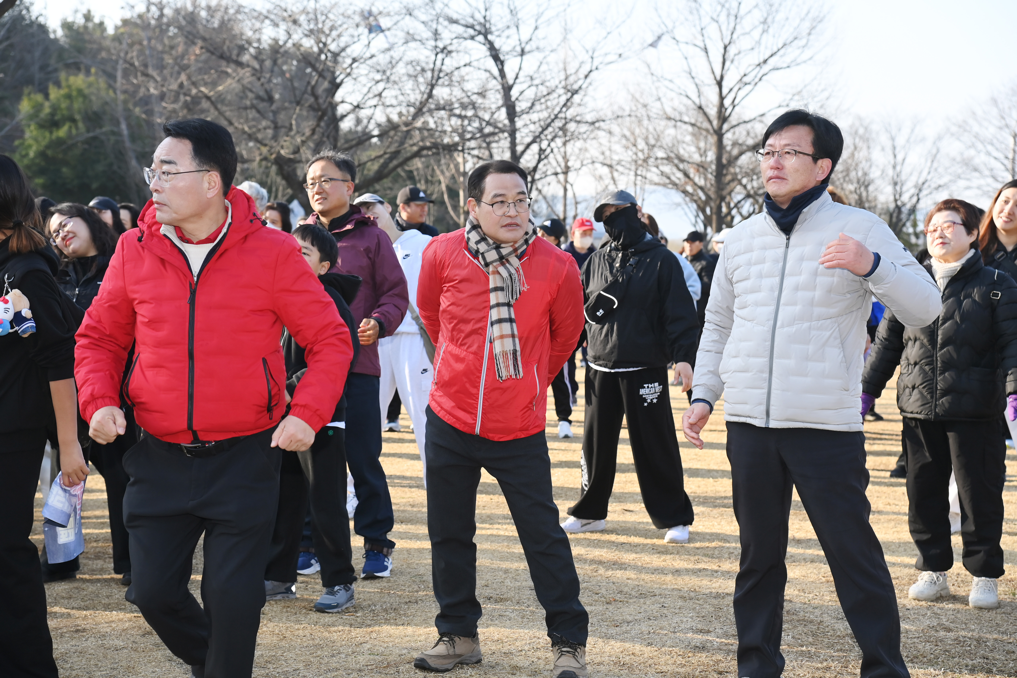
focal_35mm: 78
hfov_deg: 26.0
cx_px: 508
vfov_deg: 17.5
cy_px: 339
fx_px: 2203
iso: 400
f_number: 6.3
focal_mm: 78
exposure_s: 1/400
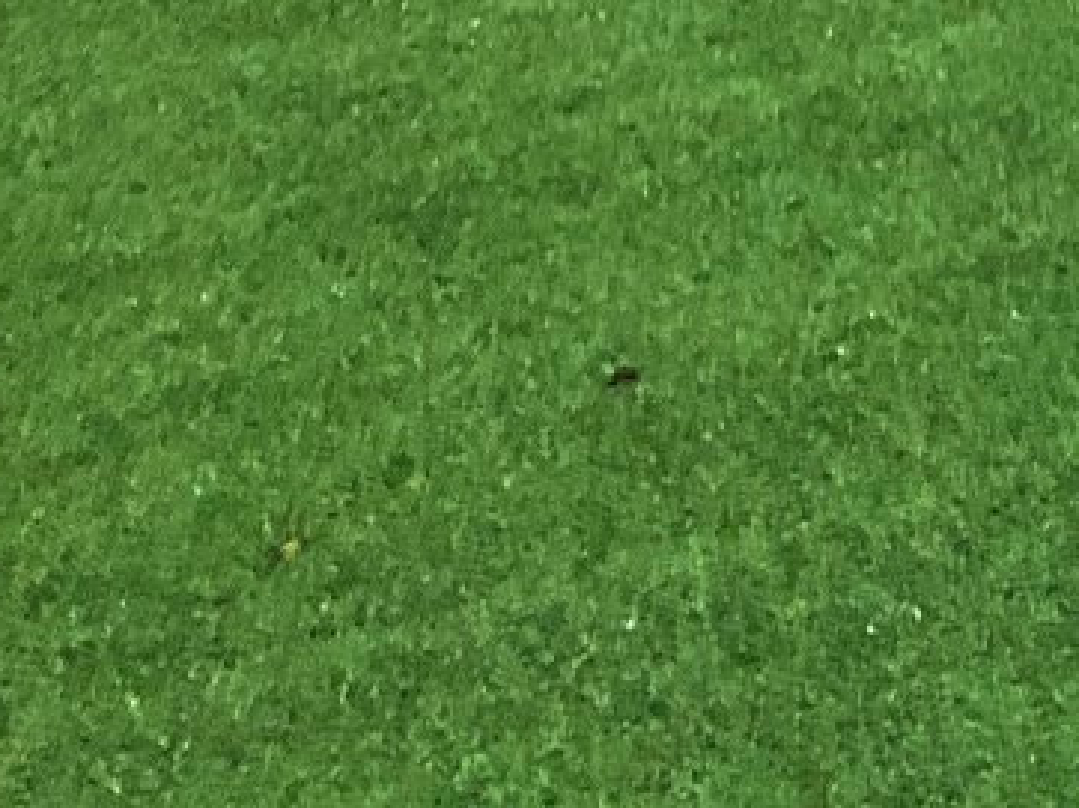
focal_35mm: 156
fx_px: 4859
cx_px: 1651
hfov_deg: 12.1
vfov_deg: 8.3
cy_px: -1419
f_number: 1.8
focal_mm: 3.99
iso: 80
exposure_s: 1/6
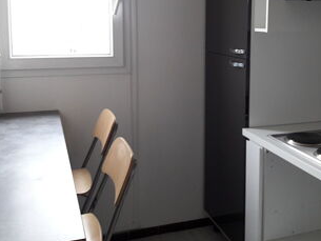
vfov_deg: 32.5
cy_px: 69
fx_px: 408
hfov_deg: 42.6
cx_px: 200
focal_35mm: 44
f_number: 1.9
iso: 125
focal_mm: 3.7
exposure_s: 1/33
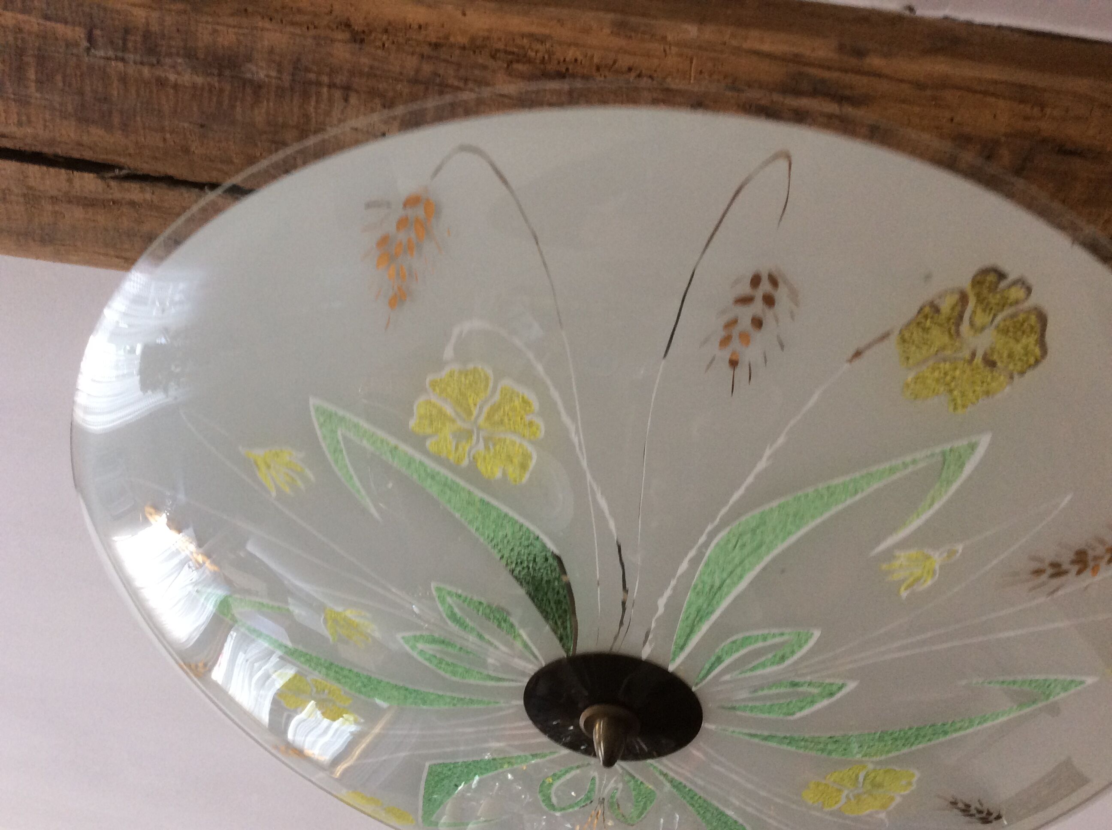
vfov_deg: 44.1
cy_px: 415
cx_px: 556
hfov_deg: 56.9
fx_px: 1026
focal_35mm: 32
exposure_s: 1/25
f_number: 2.4
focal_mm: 3.3
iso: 64
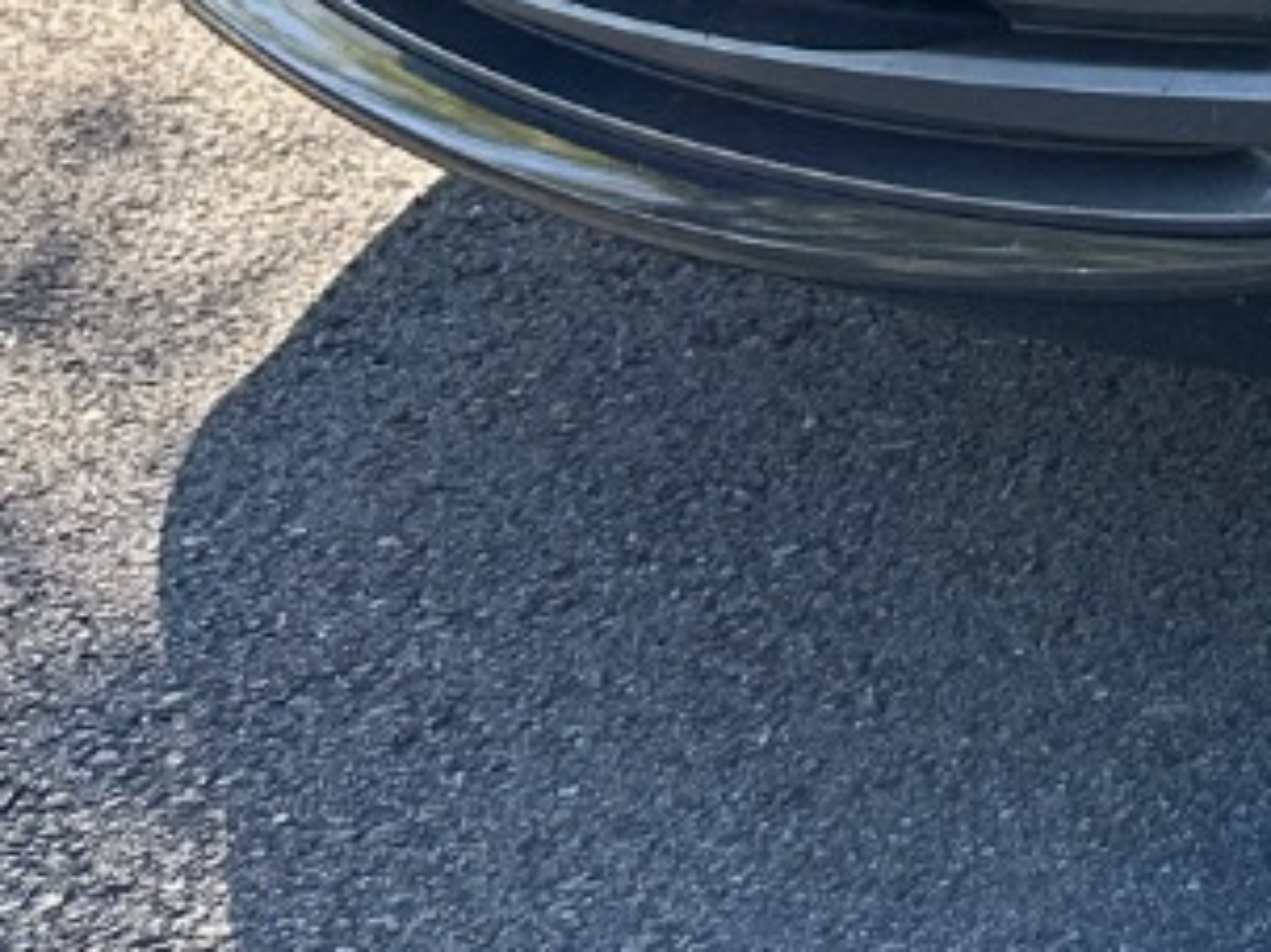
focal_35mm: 114
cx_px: 2706
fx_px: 4184
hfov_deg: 14.0
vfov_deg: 11.8
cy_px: -885
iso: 80
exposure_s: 1/623
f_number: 1.78
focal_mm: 6.86
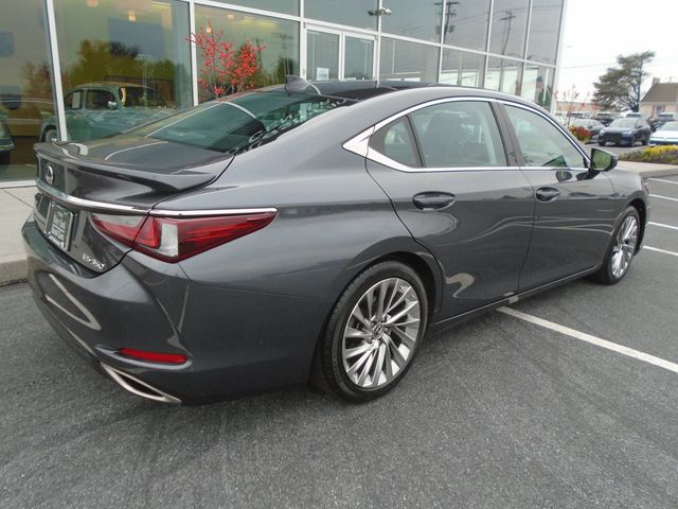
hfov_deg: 67.3
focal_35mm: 26
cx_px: 339
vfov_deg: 53.1
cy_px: 254
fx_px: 509
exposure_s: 1/100
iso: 100
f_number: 3.2
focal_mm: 4.6
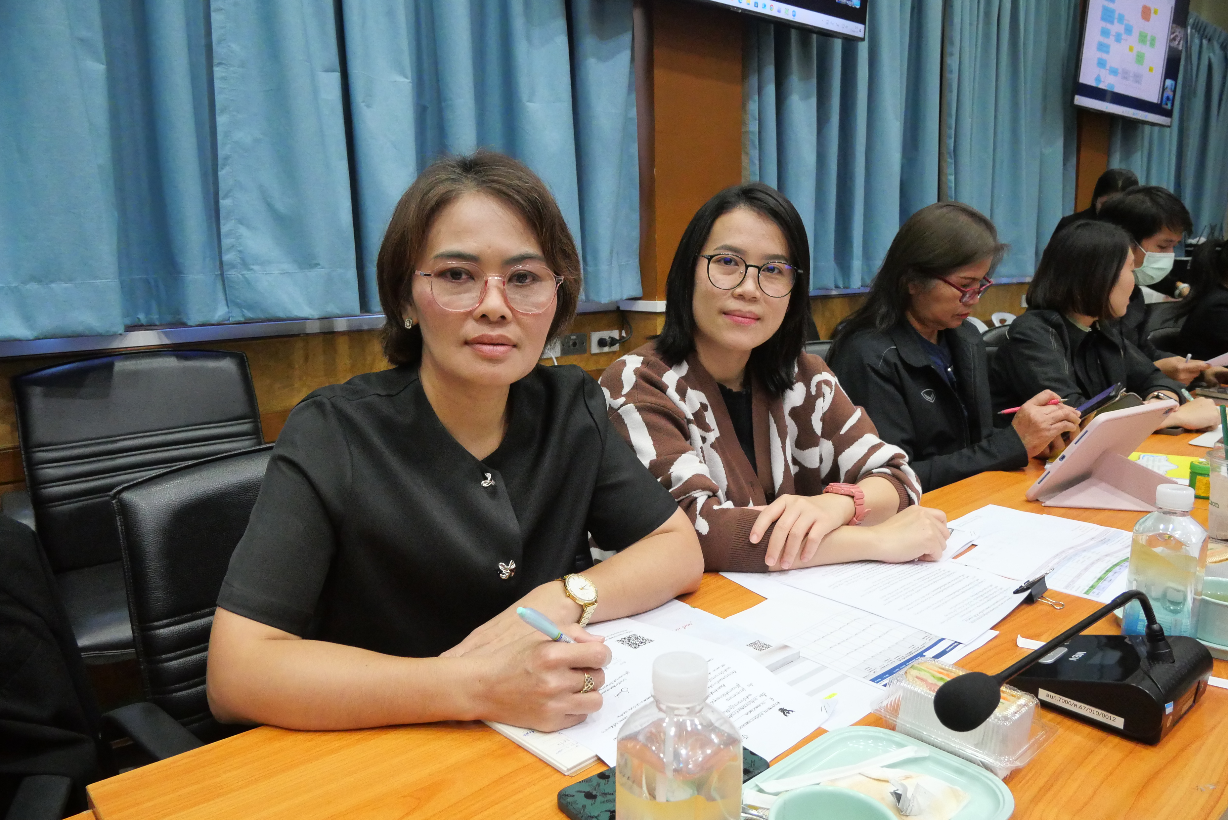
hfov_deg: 73.7
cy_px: 410
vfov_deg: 53.2
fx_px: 819
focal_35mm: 24
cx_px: 614
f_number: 5
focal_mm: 12
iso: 3200
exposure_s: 1/80
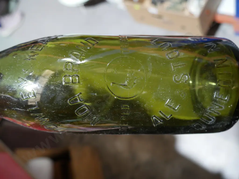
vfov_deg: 46.8
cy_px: 90
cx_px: 120
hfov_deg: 59.9
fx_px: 207
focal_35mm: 30
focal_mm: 15
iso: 1250
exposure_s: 1/60
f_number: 3.6
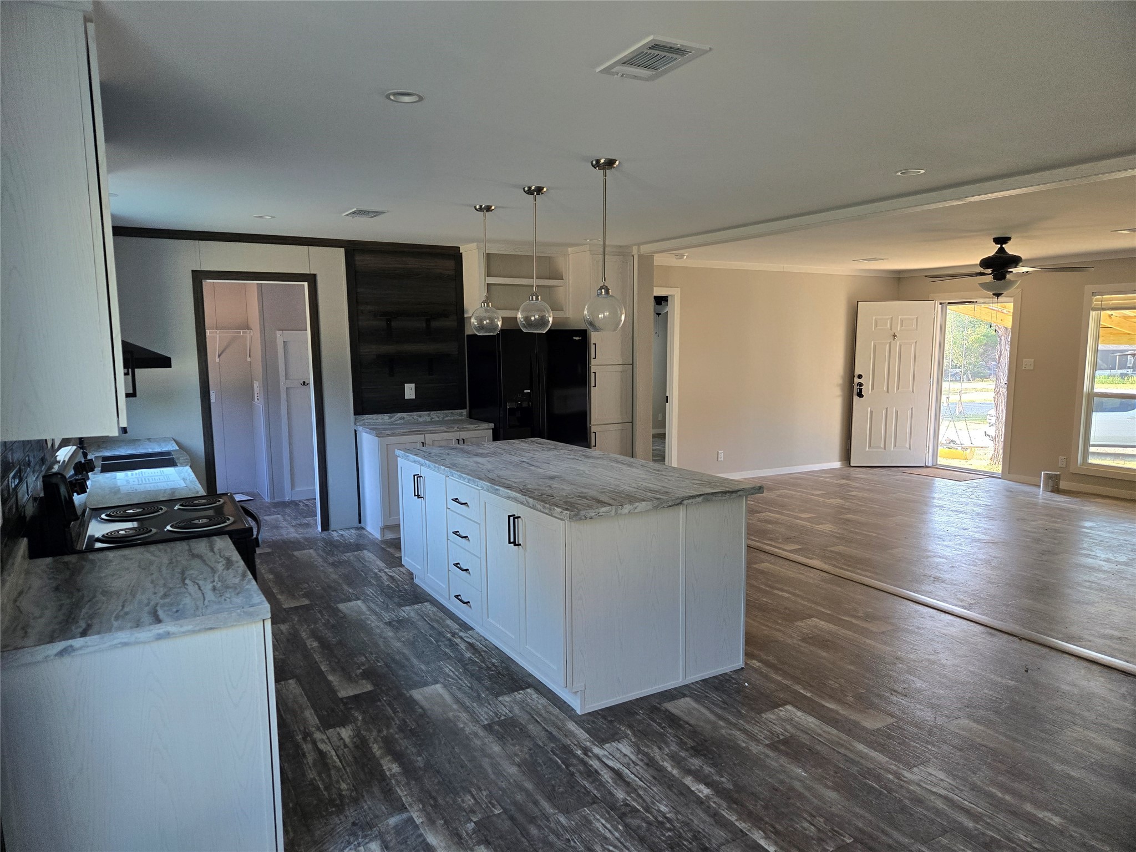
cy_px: 426
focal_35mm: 23
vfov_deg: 58.9
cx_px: 568
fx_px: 755
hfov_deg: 73.9
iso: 160
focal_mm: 5.4
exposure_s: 1/180
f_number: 1.8
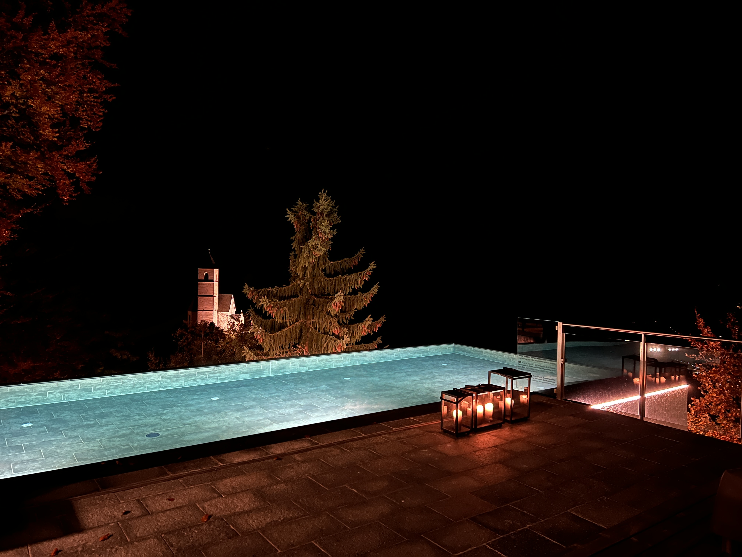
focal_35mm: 26
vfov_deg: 53.1
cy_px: 278
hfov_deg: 67.3
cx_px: 371
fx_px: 557
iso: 500
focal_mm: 5.7
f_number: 1.5
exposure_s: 1/4
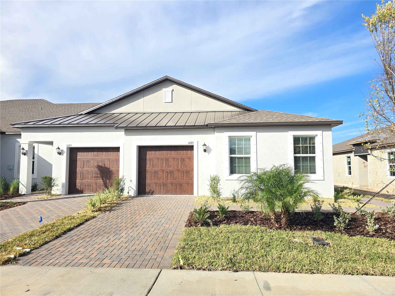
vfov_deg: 58.9
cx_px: 198
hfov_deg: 73.9
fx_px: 262
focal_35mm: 23
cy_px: 148
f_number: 1.7
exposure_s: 1/508
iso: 12
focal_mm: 6.3
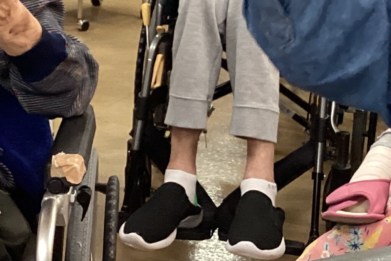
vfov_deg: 13.0
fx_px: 1118
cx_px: 239
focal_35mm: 103
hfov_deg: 19.8
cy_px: -49
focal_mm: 3.3
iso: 200
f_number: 2.4
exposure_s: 1/50
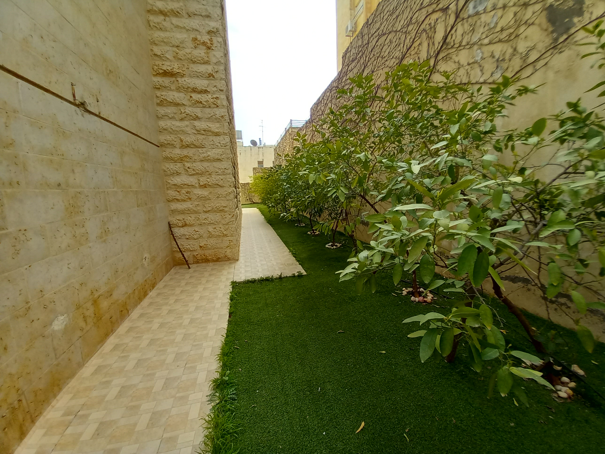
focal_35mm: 13
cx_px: 302
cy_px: 227
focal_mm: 1.13
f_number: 2.2
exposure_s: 1/237
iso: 40
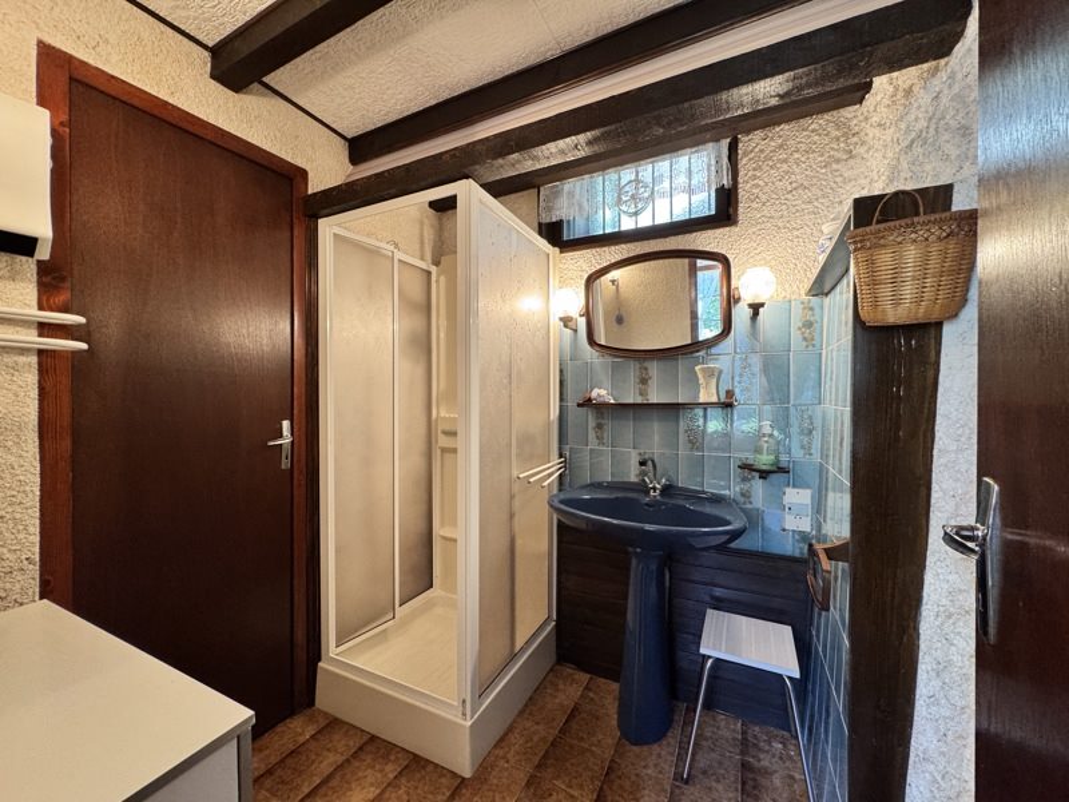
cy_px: 401
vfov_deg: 85.7
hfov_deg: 102.1
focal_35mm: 14
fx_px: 432
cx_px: 534
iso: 160
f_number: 2.2
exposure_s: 1/50
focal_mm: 2.22
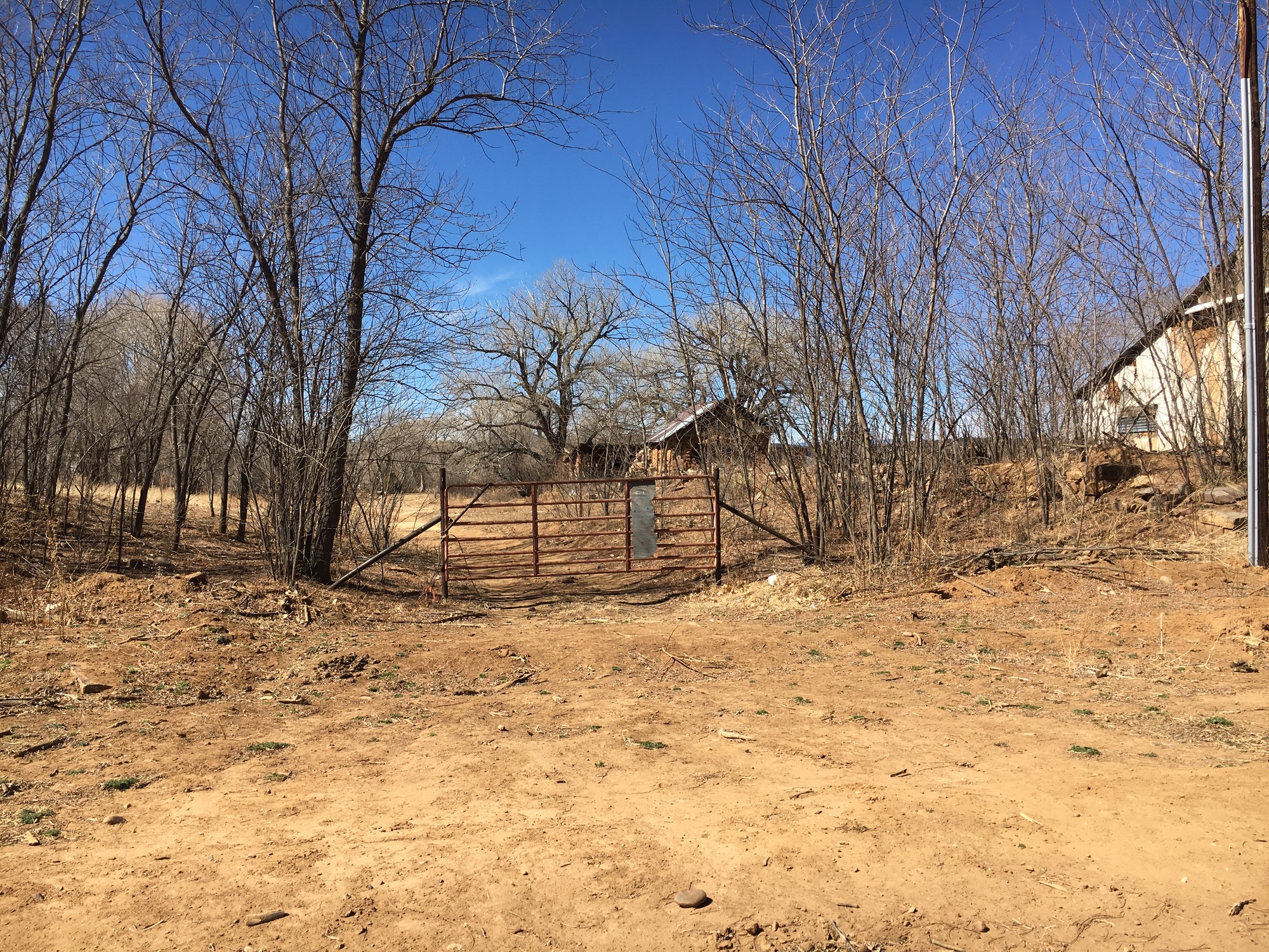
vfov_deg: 48.2
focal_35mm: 29
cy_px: 476
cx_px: 634
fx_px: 1063
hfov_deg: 61.7
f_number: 2.2
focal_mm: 4.15
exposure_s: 1/1399
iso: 25
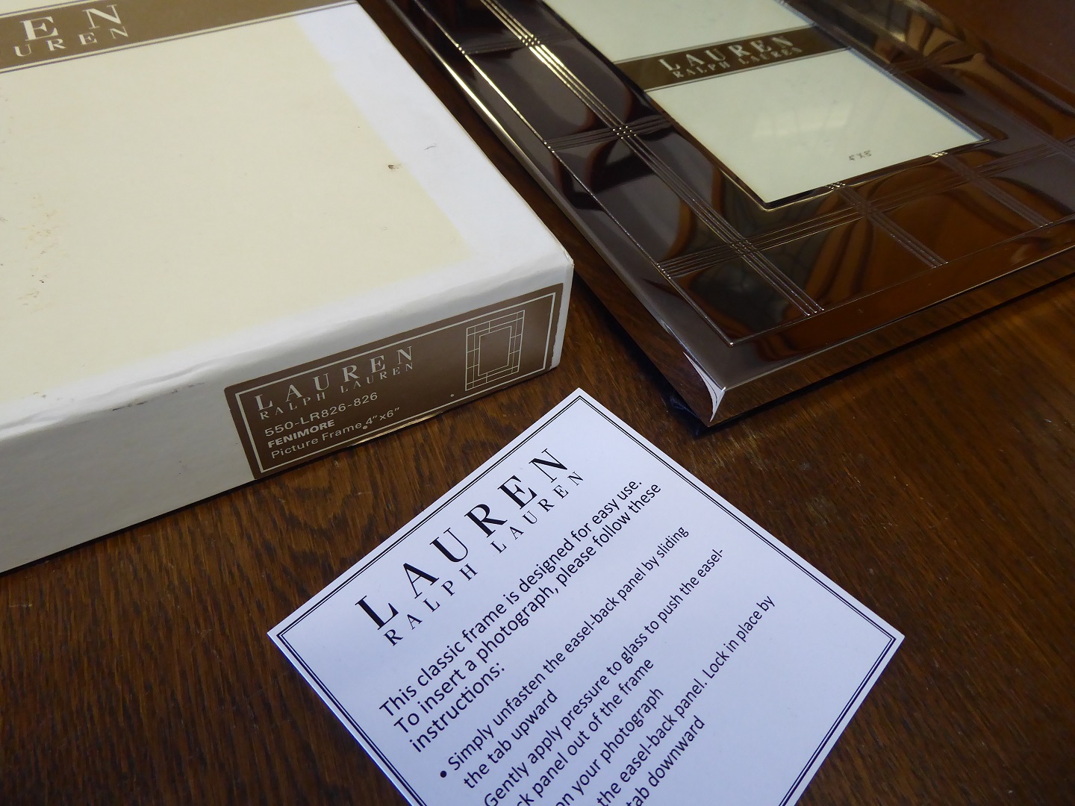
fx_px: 776
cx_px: 538
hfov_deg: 69.4
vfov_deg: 54.9
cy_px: 403
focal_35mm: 25
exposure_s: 1/60
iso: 250
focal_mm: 4.3
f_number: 3.3
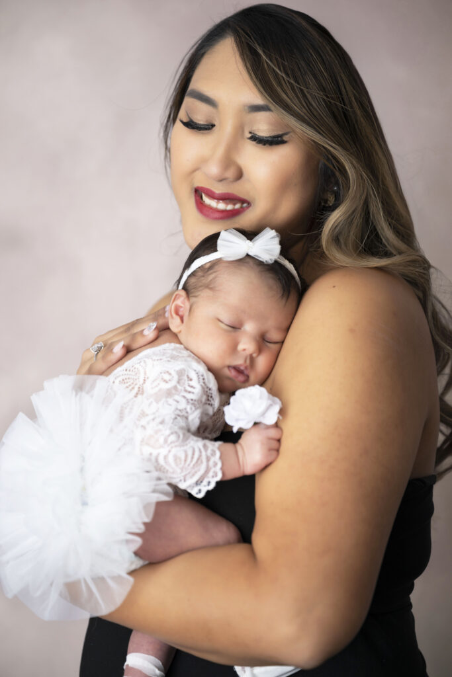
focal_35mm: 70
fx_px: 1318
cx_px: 226
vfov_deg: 28.8
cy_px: 338
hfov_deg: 19.5
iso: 160
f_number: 3.2
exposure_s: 1/200
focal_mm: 70
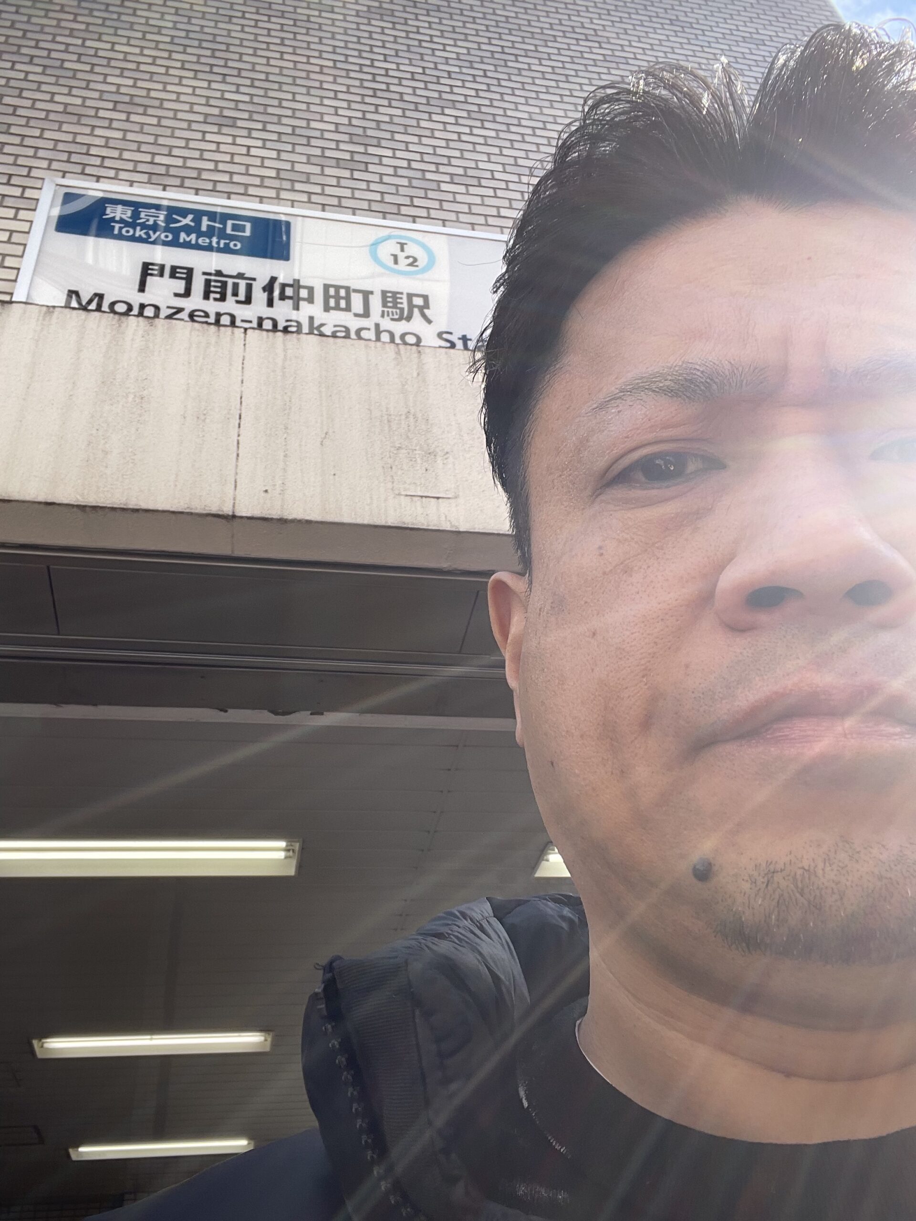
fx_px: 1058
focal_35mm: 30
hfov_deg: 46.8
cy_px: 610
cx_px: 458
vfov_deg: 60.0
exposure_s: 1/215
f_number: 2.2
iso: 25
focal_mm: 2.71
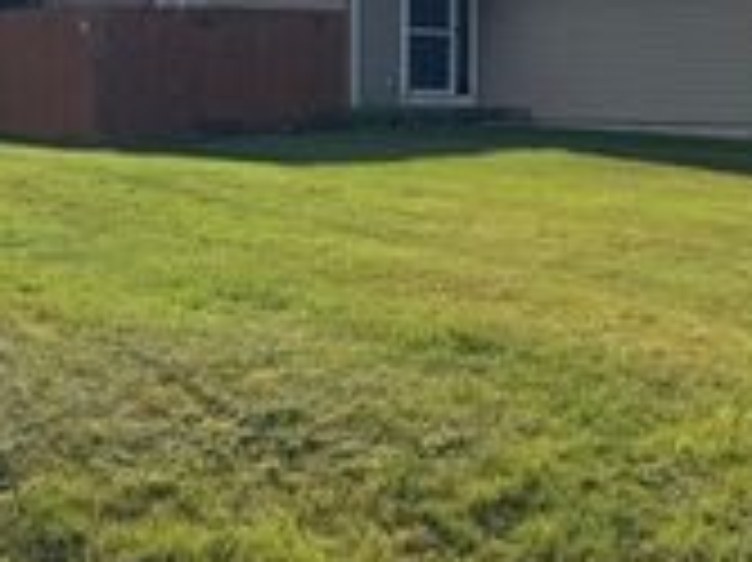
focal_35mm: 72
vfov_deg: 20.0
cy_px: 38
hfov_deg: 26.5
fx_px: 1563
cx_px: 612
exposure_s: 1/6410
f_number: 1.78
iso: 80
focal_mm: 6.76
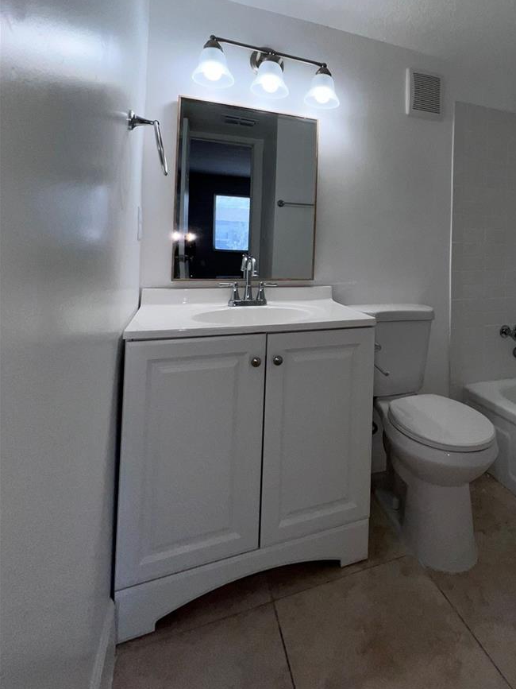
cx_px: 356
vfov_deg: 85.2
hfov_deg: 68.9
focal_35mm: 18
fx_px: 358
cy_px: 240
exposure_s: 1/402
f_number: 1.8
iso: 25
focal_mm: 1.57
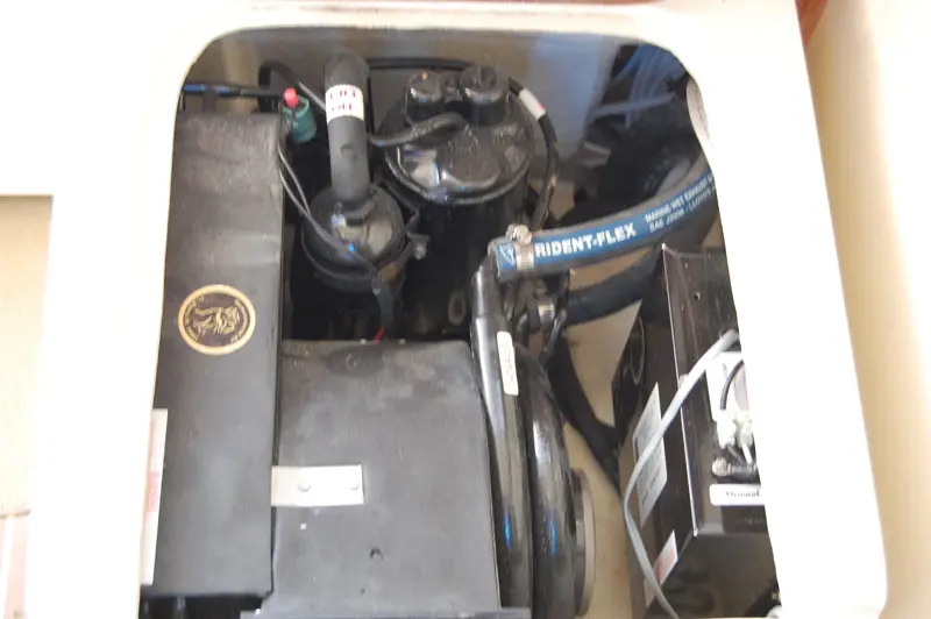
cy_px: 310
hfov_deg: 35.1
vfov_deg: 23.7
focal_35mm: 57
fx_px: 1473
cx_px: 466
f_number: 4.8
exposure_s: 1/30
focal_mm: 38
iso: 800
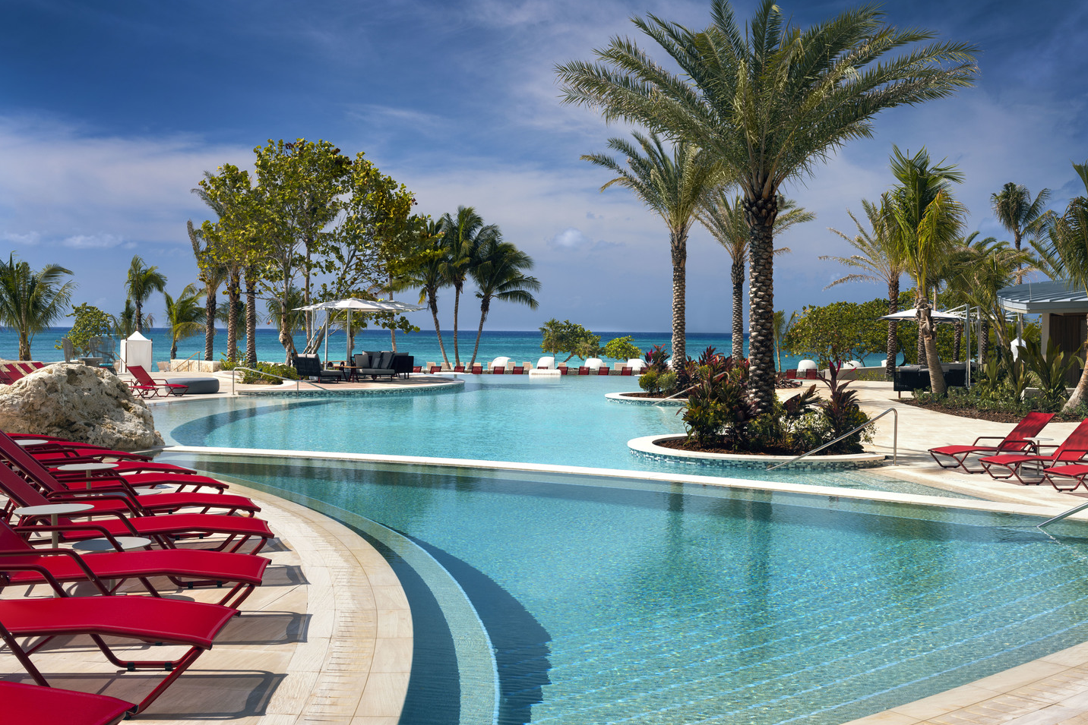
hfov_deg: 46.4
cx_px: 565
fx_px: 1269
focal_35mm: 42
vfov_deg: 31.9
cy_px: 361
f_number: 11
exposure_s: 1/50
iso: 100
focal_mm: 40
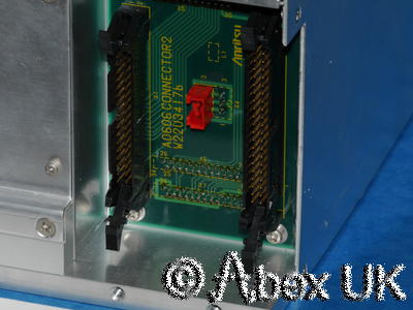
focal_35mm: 280
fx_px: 3341
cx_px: 206
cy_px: 155
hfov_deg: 7.1
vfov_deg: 5.3
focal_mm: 140
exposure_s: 1/30
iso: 400
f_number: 16
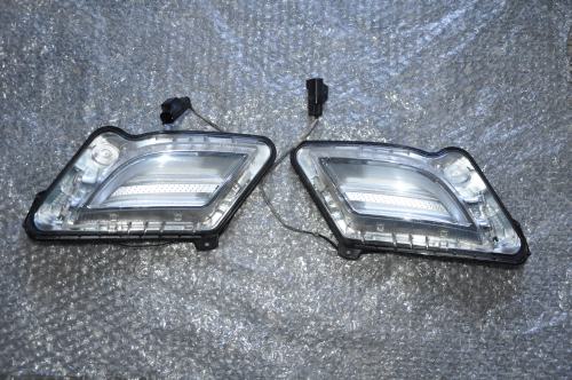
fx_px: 619
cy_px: 190
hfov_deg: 49.6
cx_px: 286
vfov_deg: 34.1
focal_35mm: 39
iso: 560
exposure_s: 1/60
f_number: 4
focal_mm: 26
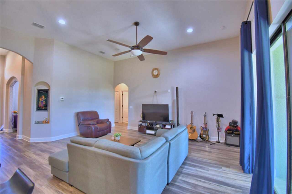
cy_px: 97
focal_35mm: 15
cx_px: 146
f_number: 4.5
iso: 900
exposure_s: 1/30
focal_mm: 10
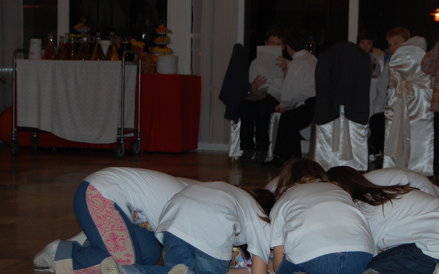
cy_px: 161
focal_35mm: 90
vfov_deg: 14.6
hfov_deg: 23.1
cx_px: 272
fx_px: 1073
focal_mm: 45
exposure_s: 1/60
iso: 400
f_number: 5.3
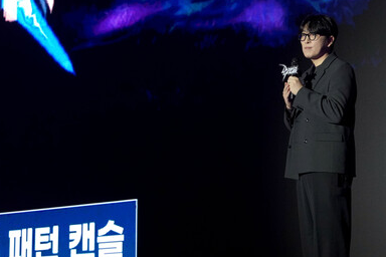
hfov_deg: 16.0
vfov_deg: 10.7
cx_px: 222
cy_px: 94
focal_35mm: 128
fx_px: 1372
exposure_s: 1/160
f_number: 8
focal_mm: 82
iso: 5000
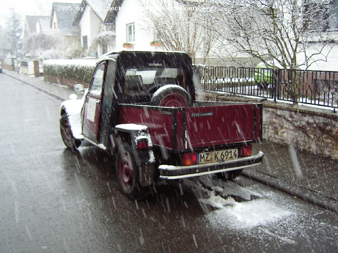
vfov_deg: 39.7
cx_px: 169
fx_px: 352
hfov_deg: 51.4
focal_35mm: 36
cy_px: 126
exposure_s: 1/34.7
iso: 100
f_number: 2.8
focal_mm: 5.6
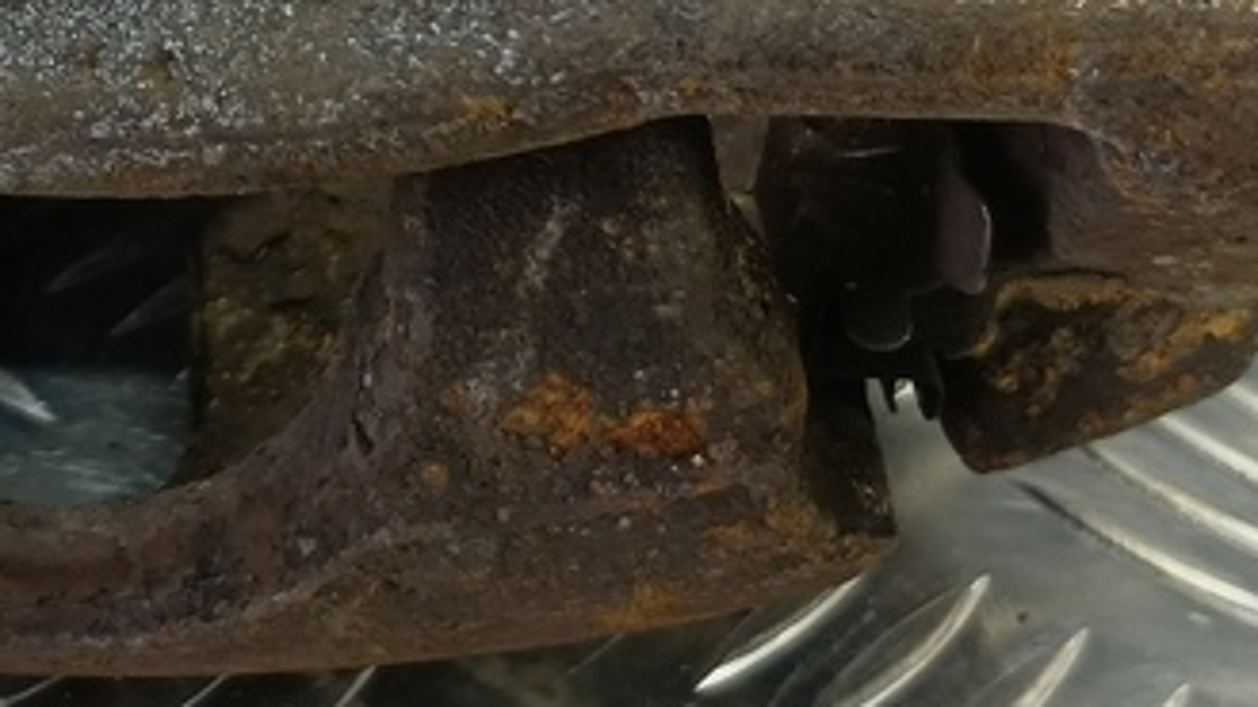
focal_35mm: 78
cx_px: 50
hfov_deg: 26.0
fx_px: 2602
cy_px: -107
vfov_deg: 15.0
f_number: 1.6
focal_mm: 4.11
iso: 172
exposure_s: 1/50
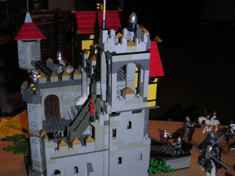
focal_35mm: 49
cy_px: 90
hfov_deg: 38.9
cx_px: 107
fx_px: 333
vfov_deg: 29.7
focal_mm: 6
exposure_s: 1/45
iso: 160
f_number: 2.8
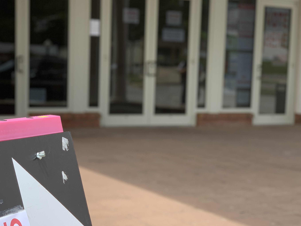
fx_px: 670
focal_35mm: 77
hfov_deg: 25.3
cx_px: 124
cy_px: 160
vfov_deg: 19.0
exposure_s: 1/773
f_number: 2.4
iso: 16
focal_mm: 6
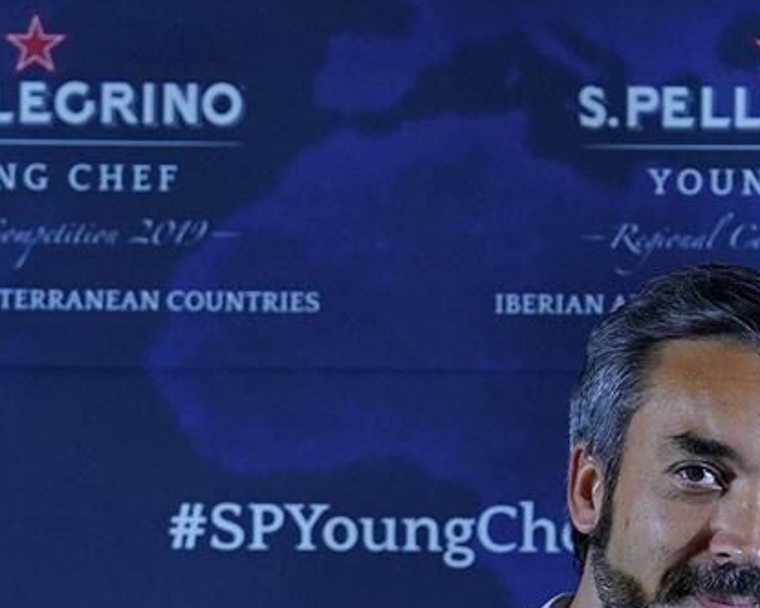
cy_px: 934
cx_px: 551
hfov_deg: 5.7
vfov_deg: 4.5
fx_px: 7648
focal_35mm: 340
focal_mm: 93
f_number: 3.5
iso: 3200
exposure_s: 1/320
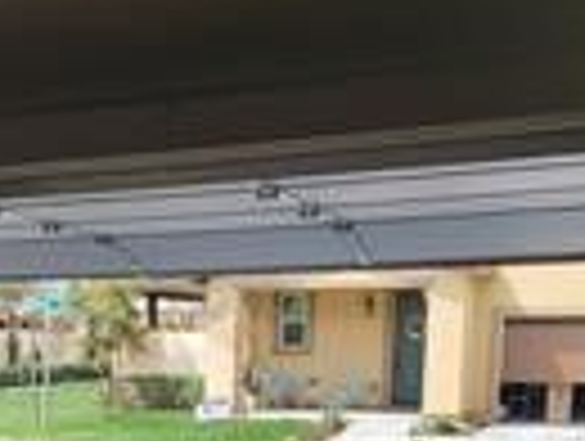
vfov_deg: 22.2
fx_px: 1067
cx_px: 106
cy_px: 477
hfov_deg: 29.9
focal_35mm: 63
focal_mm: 6.7
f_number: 1.8
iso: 16
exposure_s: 1/254
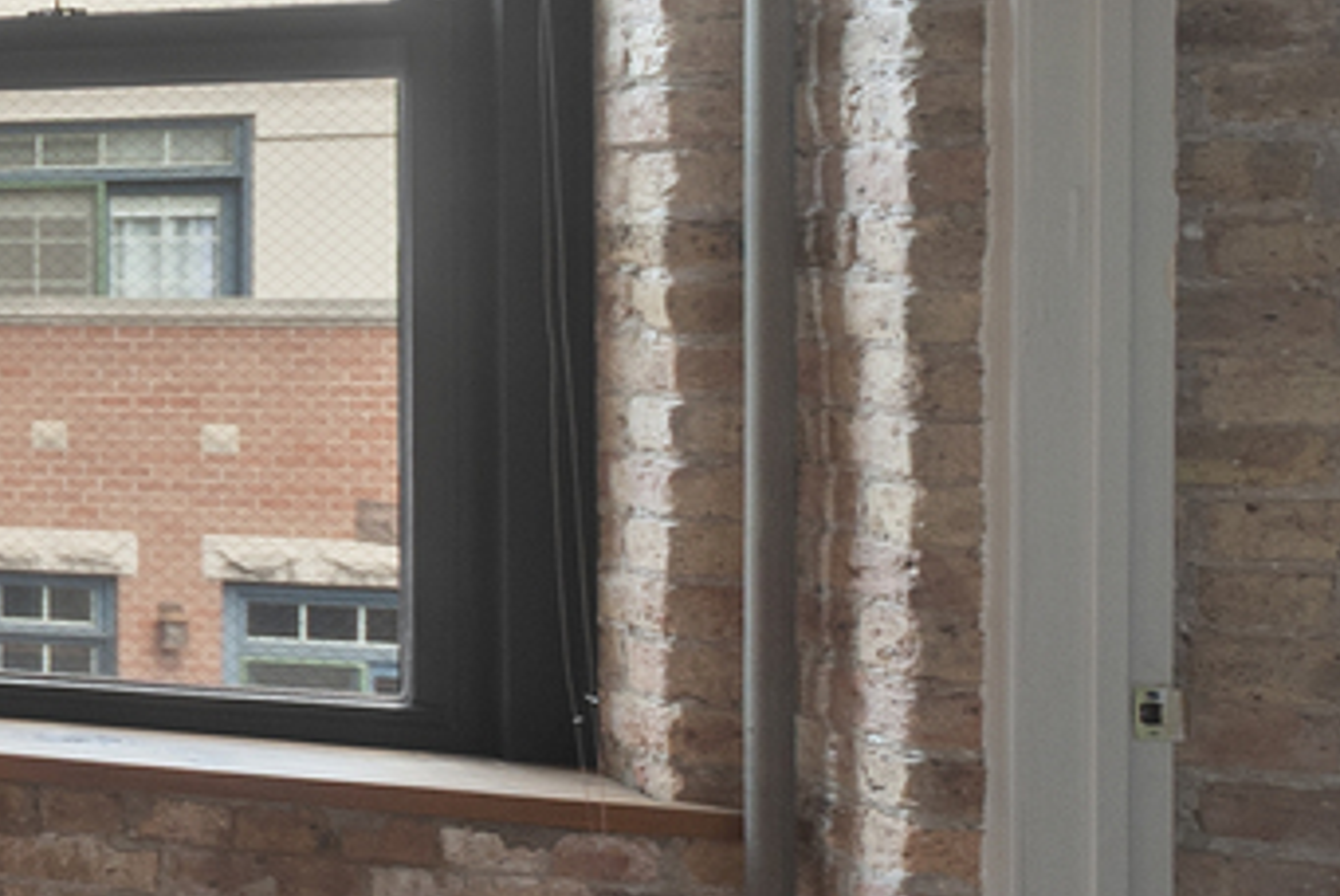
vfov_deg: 23.6
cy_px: 216
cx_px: -1652
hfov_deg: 16.8
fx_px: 2123
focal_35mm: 57
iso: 400
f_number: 8
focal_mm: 12
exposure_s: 1/15
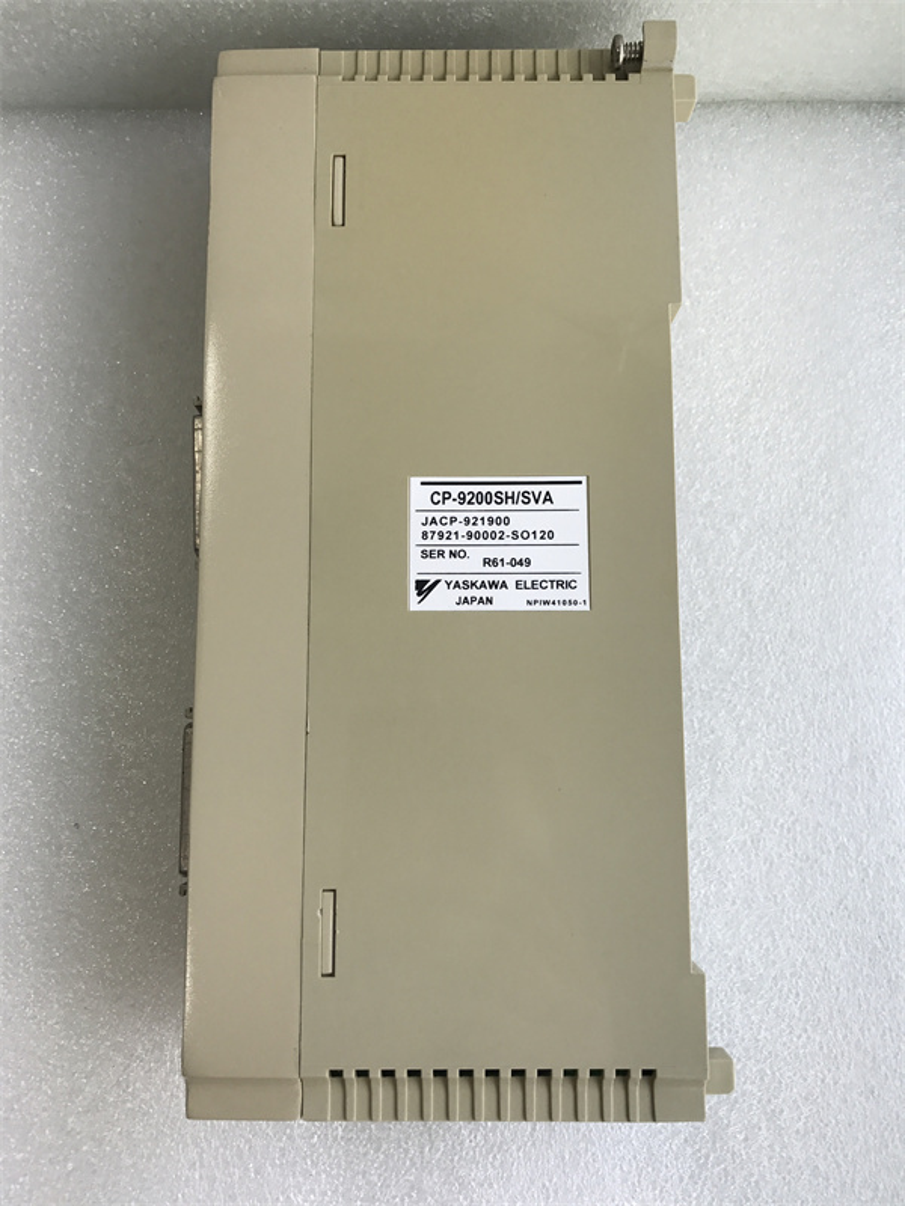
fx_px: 976
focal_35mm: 28
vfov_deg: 63.4
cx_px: 452
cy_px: 603
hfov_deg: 49.7
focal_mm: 3.99
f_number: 1.8
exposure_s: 1/250
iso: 20
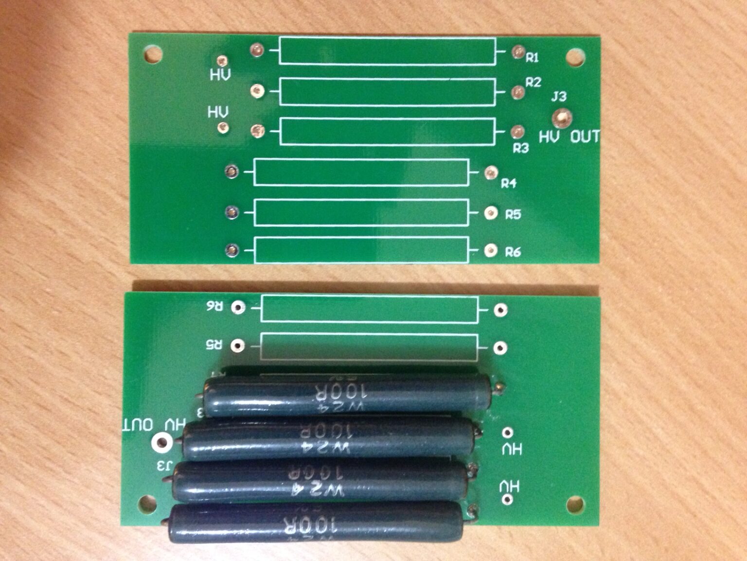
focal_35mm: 33
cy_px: 280
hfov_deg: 55.4
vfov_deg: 42.9
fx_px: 712
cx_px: 374
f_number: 2.4
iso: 500
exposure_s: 1/15
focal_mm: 4.12
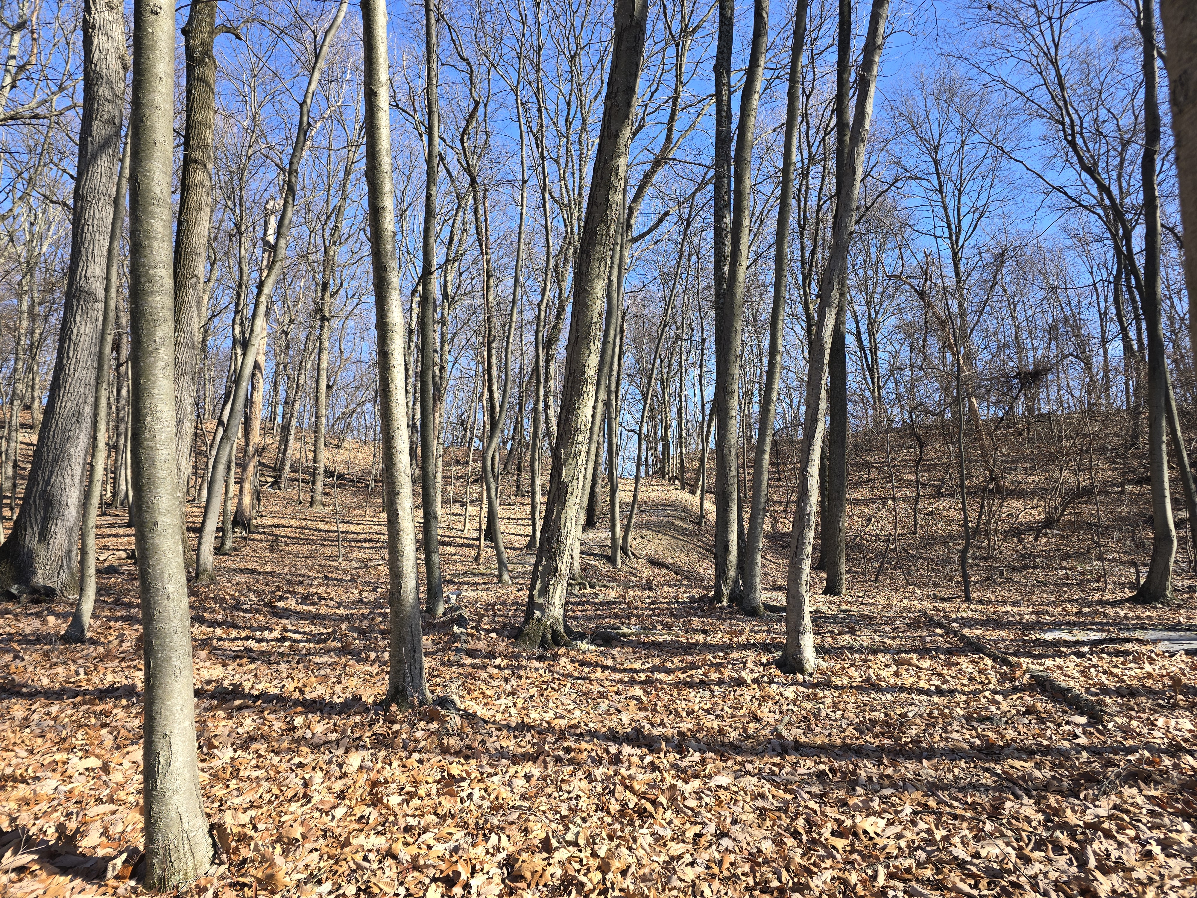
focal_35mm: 23
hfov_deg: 73.9
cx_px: 598
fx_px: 795
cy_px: 449
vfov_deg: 58.9
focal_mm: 6.3
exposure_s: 1/248
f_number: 1.7
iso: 12
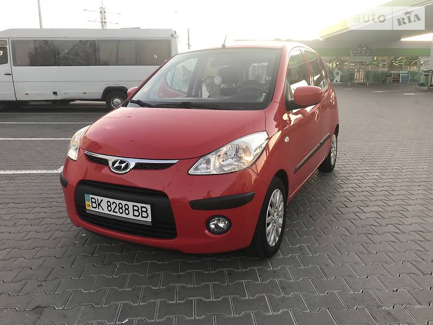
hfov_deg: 63.4
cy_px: 162
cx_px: 216
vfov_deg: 49.7
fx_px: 350
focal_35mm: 28
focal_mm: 4
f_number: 1.8
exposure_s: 1/100
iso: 40
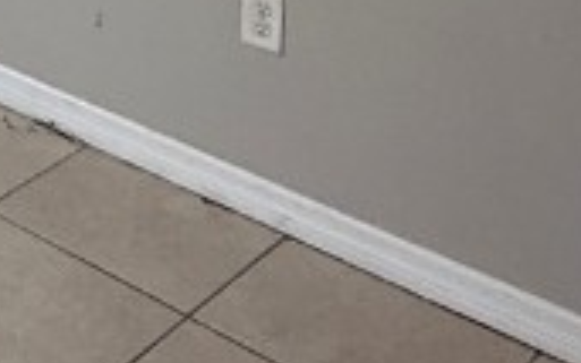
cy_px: -427
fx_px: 1410
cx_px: -432
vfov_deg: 12.4
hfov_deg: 18.7
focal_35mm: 89
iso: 125
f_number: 2.2
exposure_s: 1/120
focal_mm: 2.22
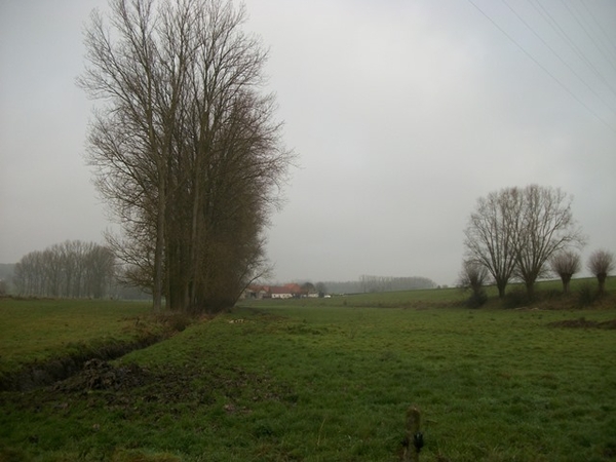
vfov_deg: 44.2
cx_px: 308
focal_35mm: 32
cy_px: 231
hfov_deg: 56.8
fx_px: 569
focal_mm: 5.7
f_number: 2.9
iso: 80
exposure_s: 1/800
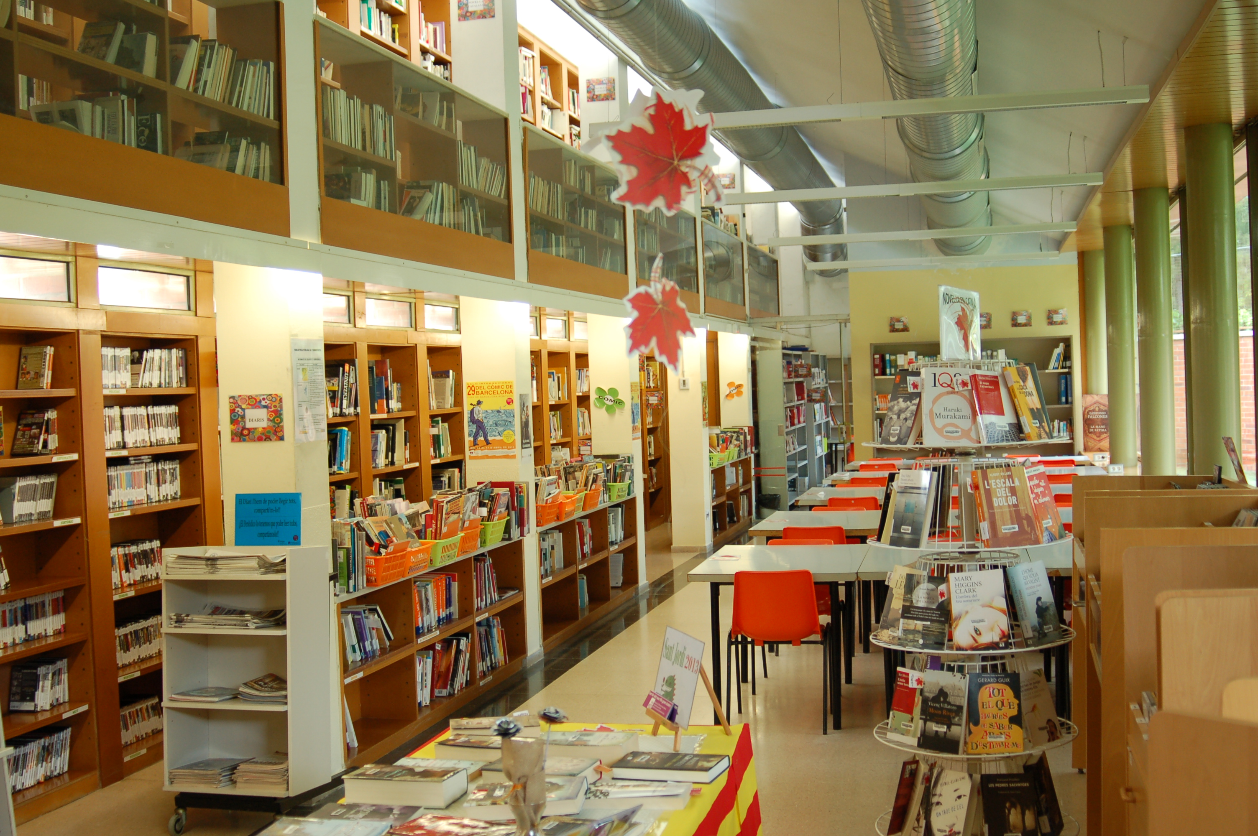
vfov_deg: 31.8
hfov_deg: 46.4
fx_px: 1466
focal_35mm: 42
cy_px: 418
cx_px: 629
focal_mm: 28
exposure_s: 1/50
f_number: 3.5
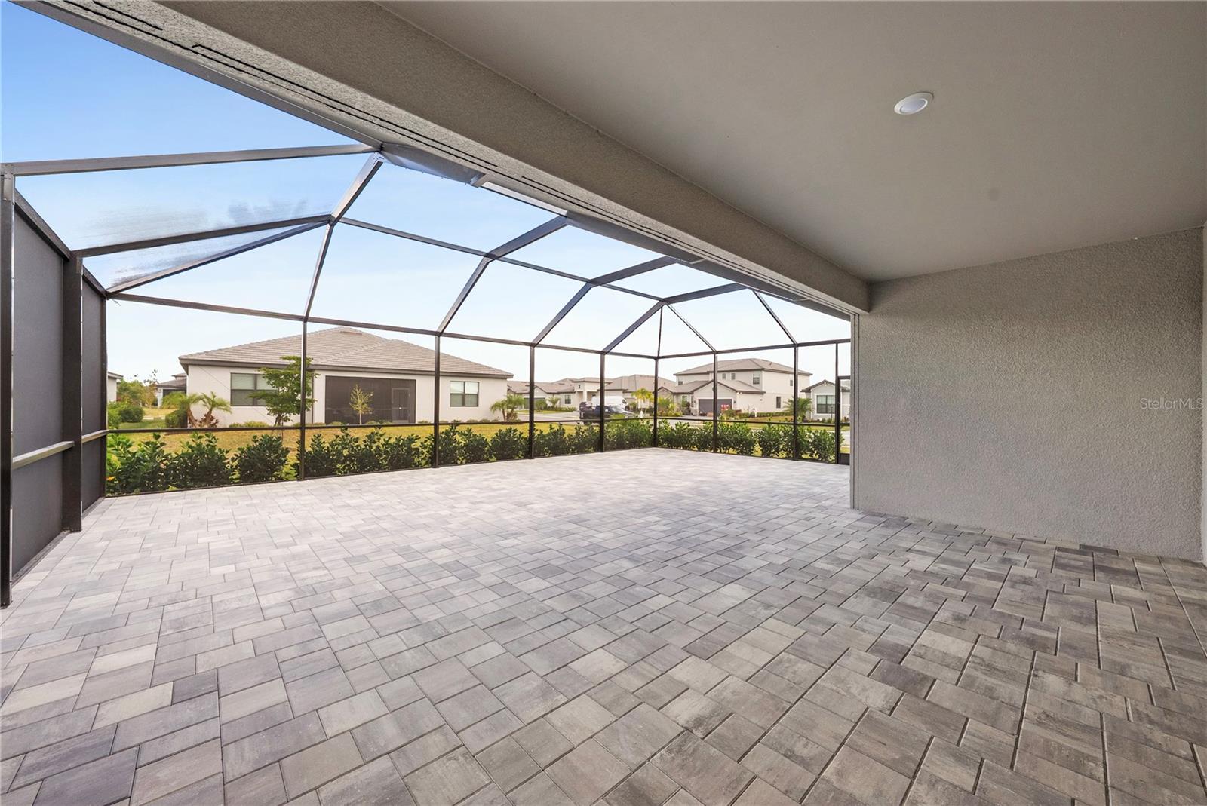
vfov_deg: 85.5
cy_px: 403
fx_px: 436
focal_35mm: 13
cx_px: 604
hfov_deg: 108.3
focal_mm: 13
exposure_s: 1/1250
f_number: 9
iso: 640
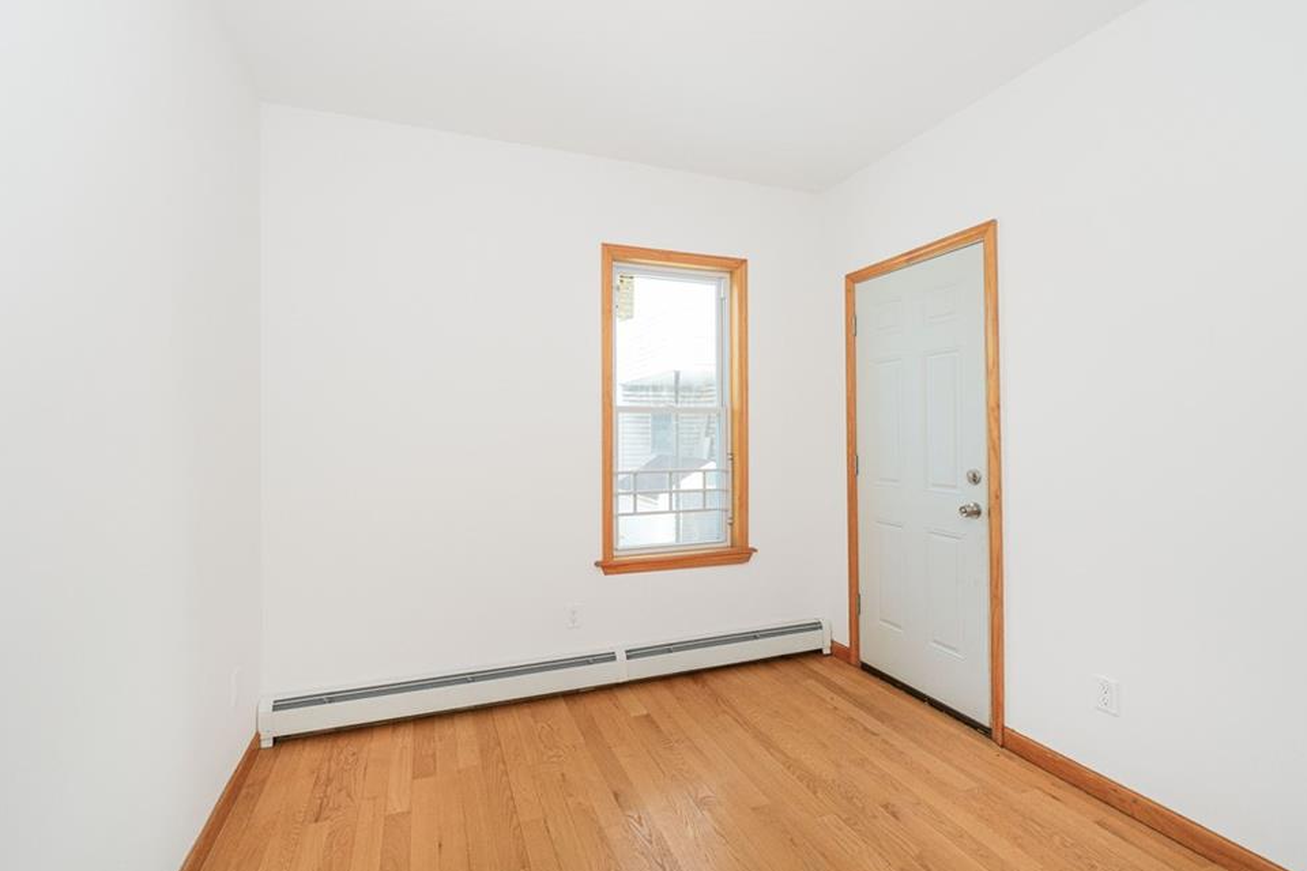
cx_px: 629
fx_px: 581
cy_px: 430
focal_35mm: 16
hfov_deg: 96.7
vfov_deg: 73.7
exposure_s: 1/160
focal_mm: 10
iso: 1250
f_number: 8
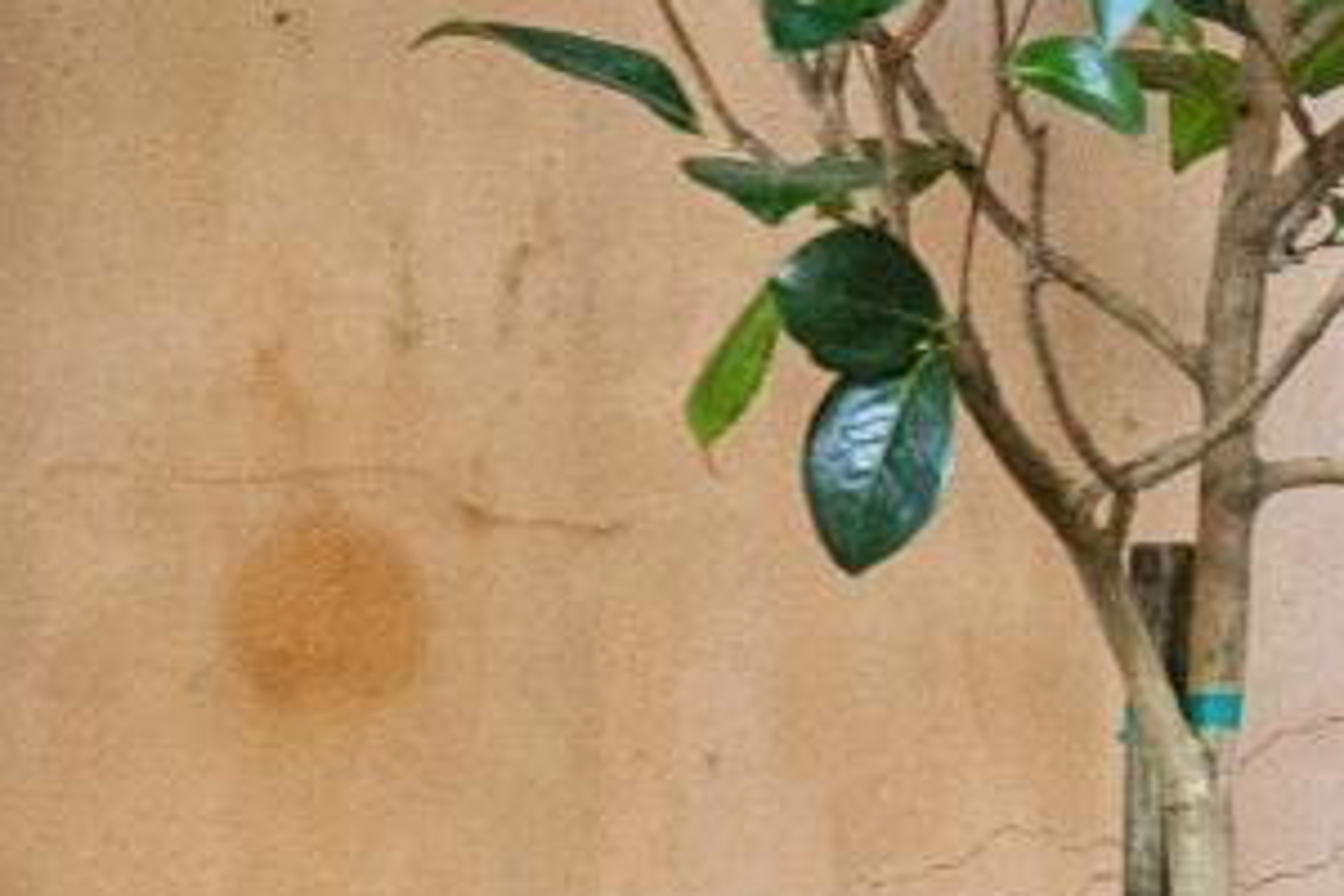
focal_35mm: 260
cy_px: 1012
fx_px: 9706
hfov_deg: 7.4
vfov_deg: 5.3
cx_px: 3315
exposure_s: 1/125
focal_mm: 35
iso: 1600
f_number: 5.6
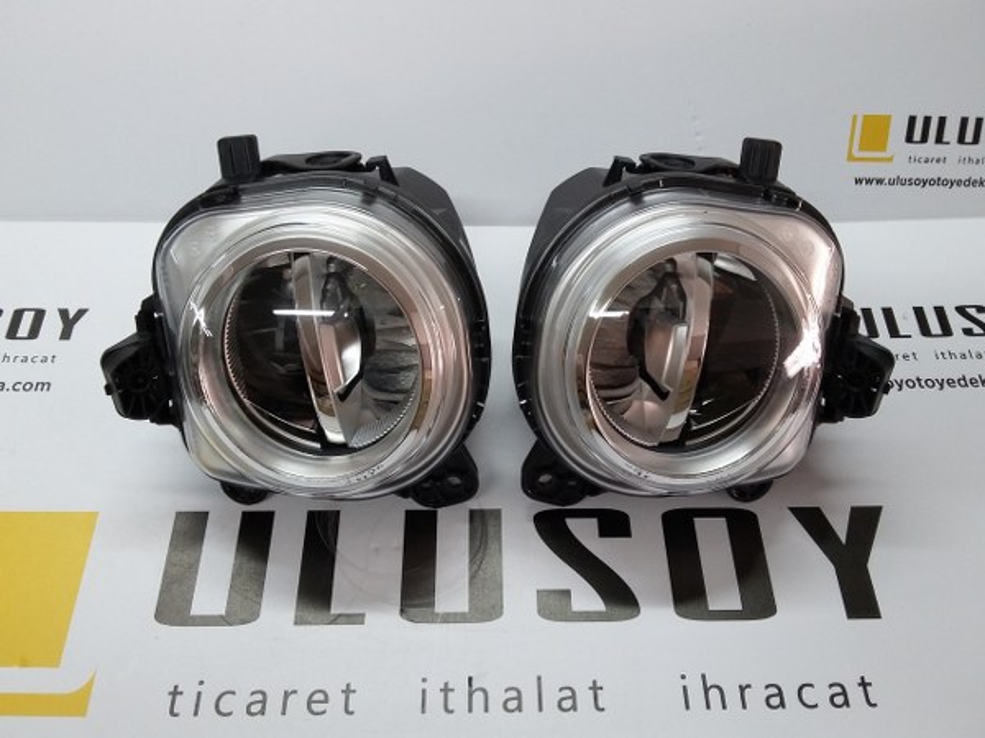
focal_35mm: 31
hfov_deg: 58.4
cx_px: 492
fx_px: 882
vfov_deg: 45.4
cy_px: 369
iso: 125
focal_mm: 3.3
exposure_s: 1/33
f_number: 2.2
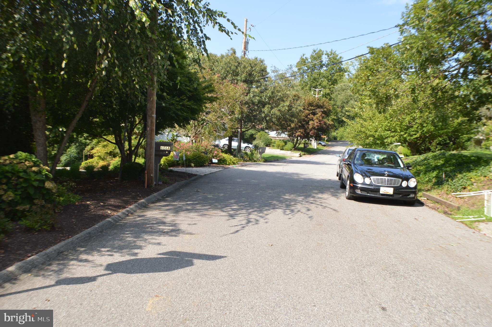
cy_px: 164
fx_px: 491
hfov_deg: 53.2
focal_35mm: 36
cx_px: 246
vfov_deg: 36.8
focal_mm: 24
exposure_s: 1/200
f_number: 4.5
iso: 100
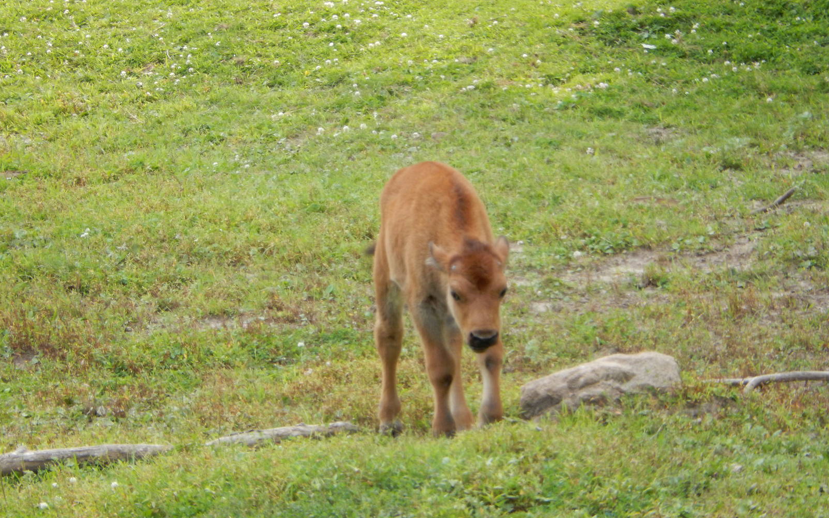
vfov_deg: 2.7
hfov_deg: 4.4
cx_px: 414
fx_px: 10799
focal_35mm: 478
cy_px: 268
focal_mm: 81
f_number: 6.3
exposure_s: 1/125
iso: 160
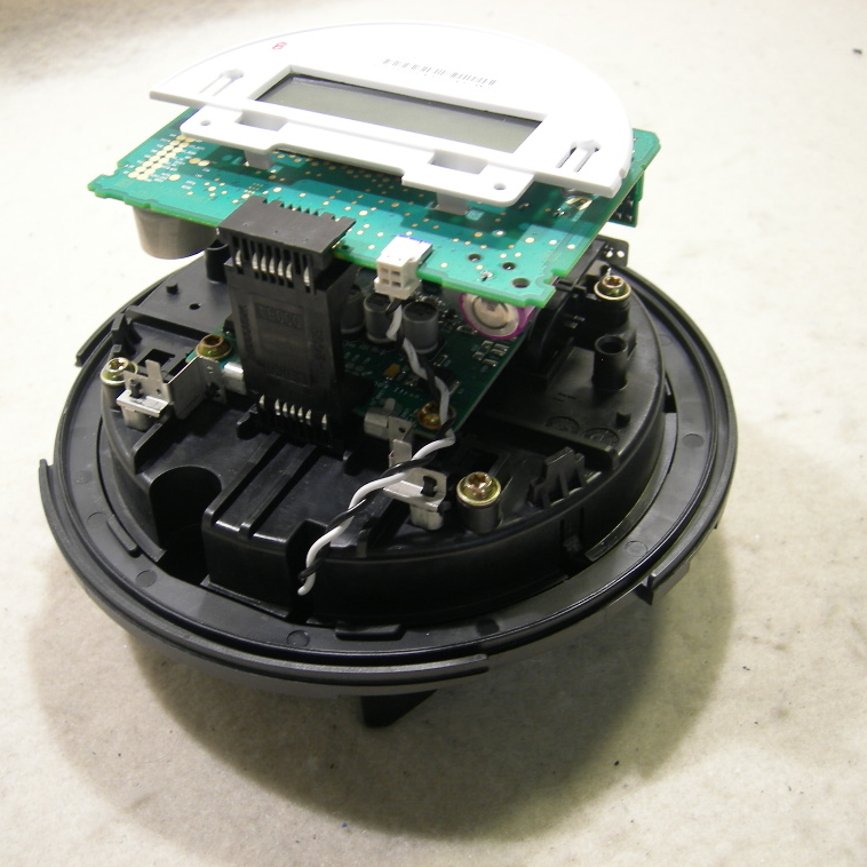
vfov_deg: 39.2
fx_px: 1218
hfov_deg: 39.1
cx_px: 380
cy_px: 431
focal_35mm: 43
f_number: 2.7
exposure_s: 1/25
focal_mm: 7.5
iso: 64
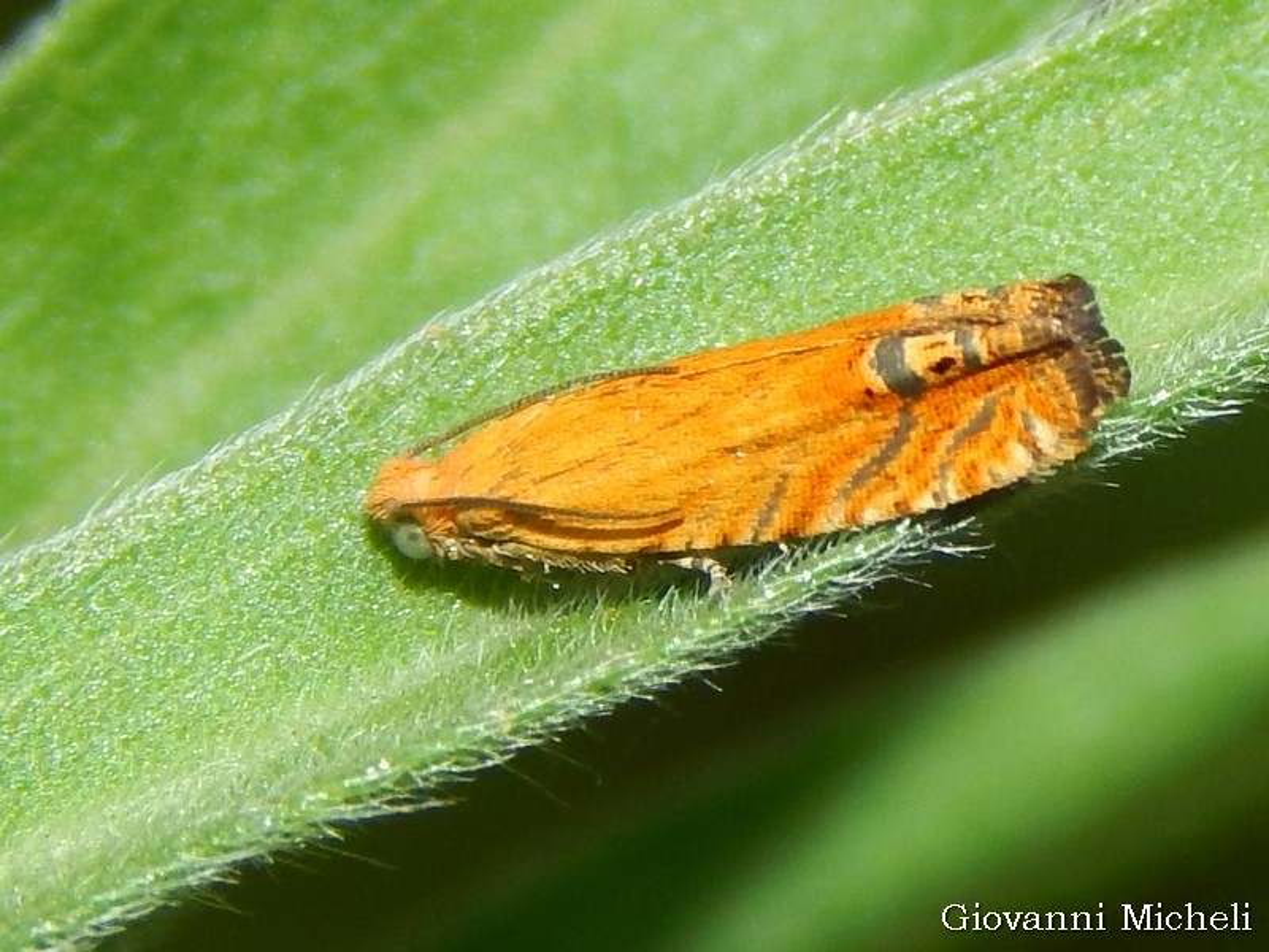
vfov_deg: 10.4
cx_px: 634
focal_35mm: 142
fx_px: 5206
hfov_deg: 13.9
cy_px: 476
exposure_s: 1/80
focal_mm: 25.3
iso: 125
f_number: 9.8
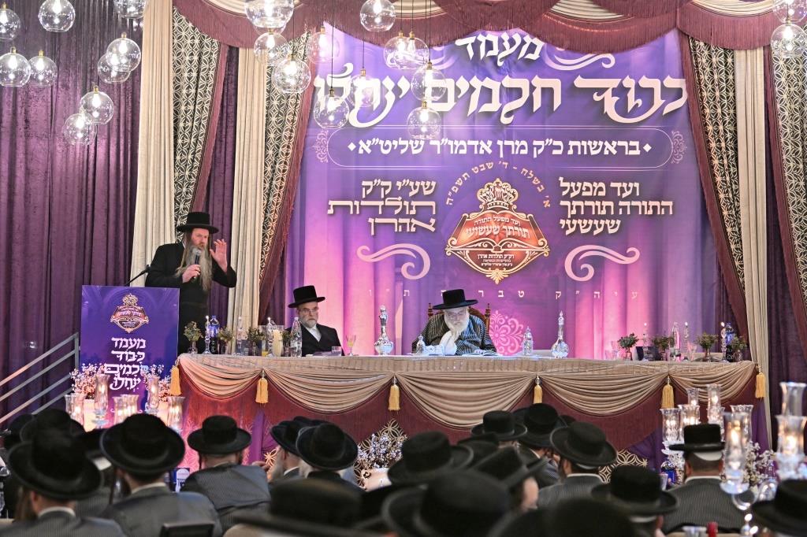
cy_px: 268
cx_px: 404
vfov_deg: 13.0
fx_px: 2353
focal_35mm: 105
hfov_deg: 19.5
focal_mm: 70
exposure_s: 1/160
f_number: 2.8
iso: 640
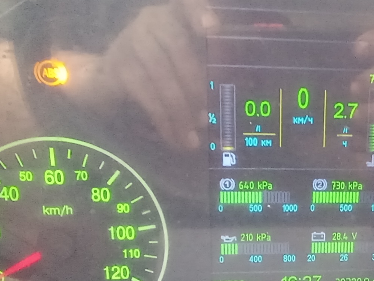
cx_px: 302
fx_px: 475
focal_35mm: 44
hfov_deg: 41.0
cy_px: 206
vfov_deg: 32.3
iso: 817
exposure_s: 1/20
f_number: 2.2
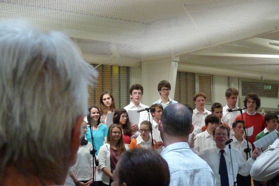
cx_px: 139
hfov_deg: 16.4
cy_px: 100
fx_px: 968
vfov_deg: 11.0
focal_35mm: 125
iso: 400
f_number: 3.4
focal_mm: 11.9
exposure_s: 1/160
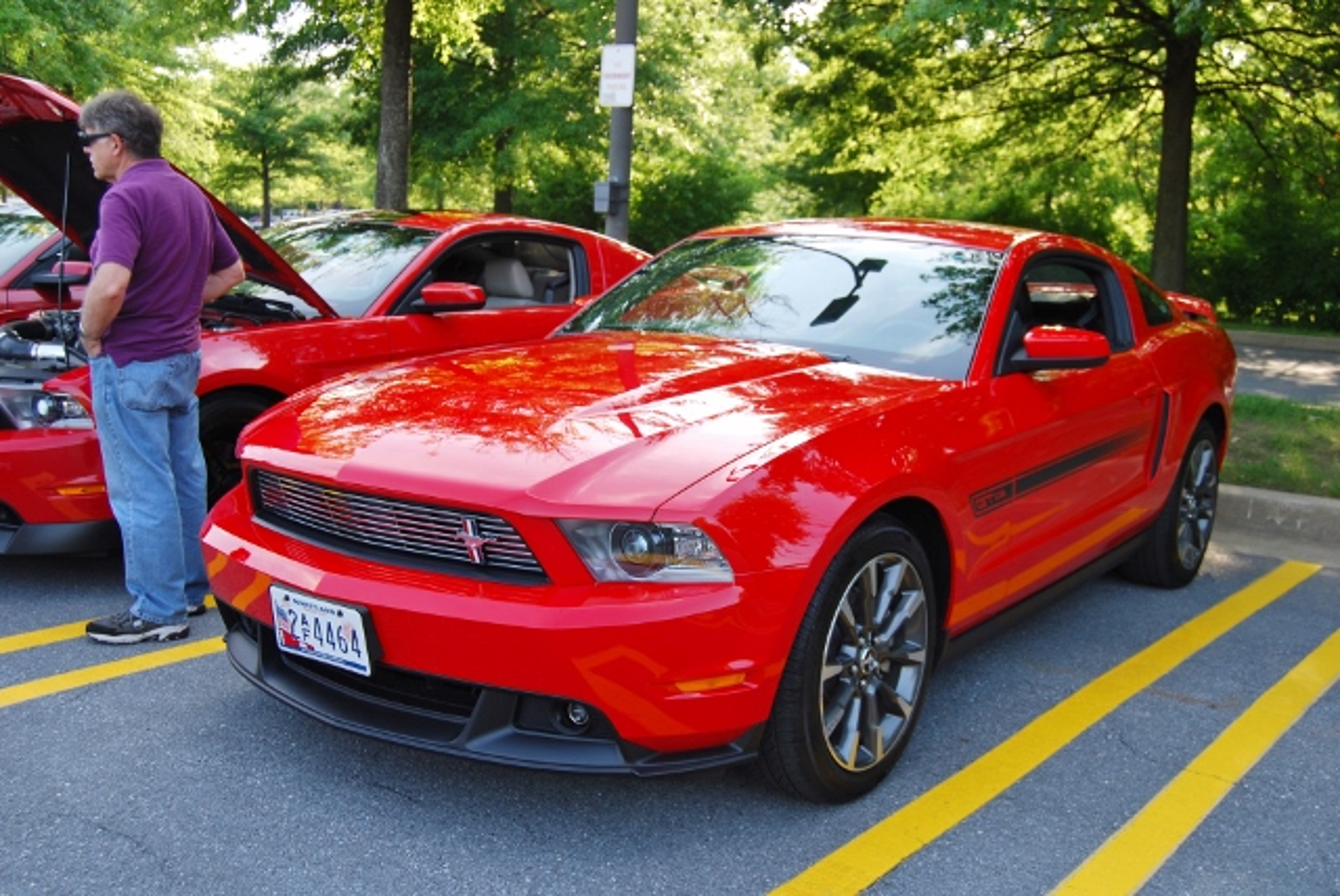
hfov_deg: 53.1
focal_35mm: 36
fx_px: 1341
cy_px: 448
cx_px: 670
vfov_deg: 36.9
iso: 200
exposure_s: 1/125
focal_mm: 24
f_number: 5.6
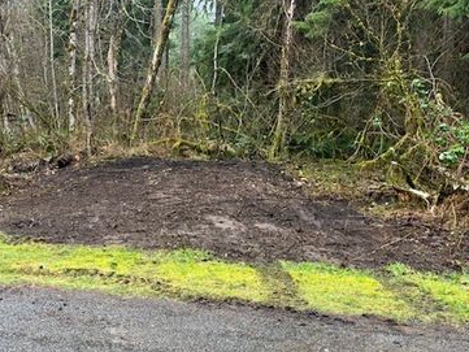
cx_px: 165
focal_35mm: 36
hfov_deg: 50.6
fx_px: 488
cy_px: 185
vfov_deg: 39.7
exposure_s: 1/121
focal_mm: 5.1
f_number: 1.6
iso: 125
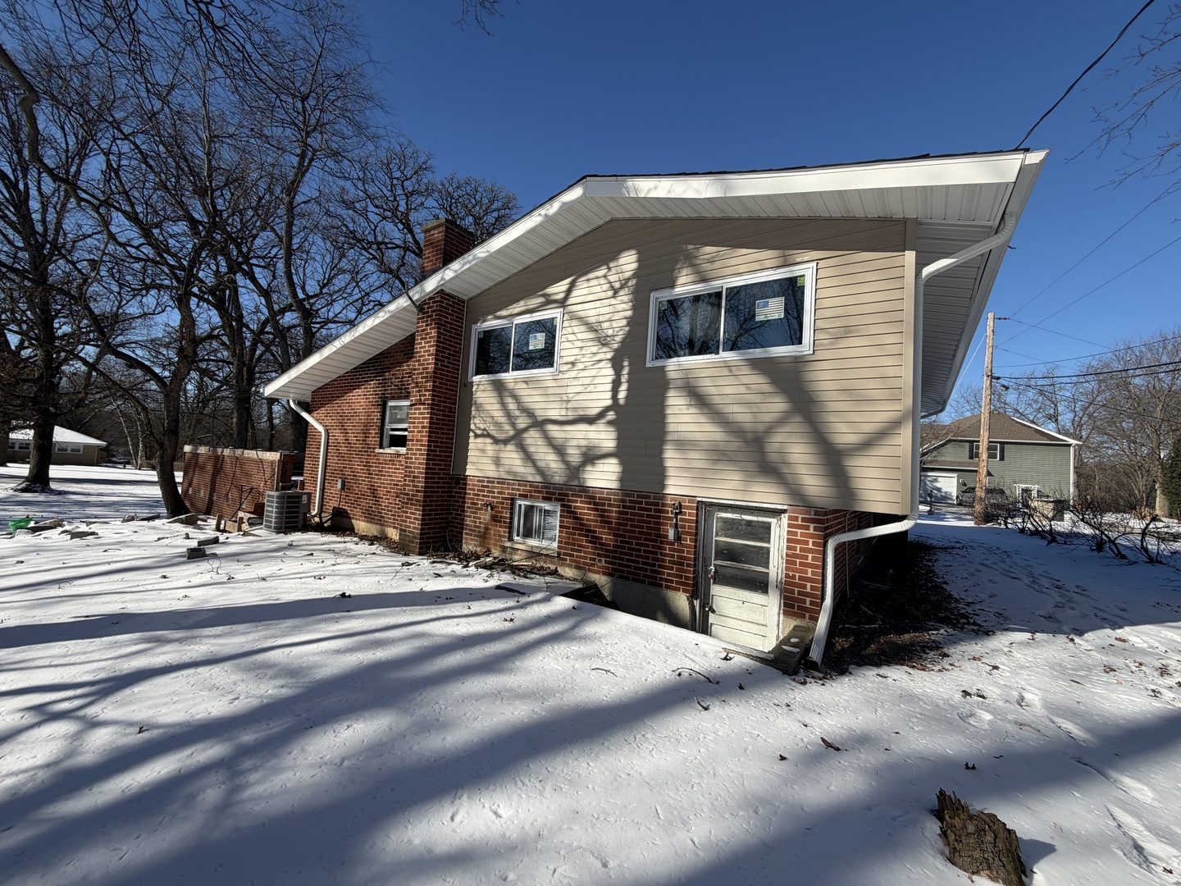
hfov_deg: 102.1
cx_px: 590
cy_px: 443
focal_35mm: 14
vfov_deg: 85.7
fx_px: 478
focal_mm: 2.22
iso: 20
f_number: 2.2
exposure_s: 1/1033
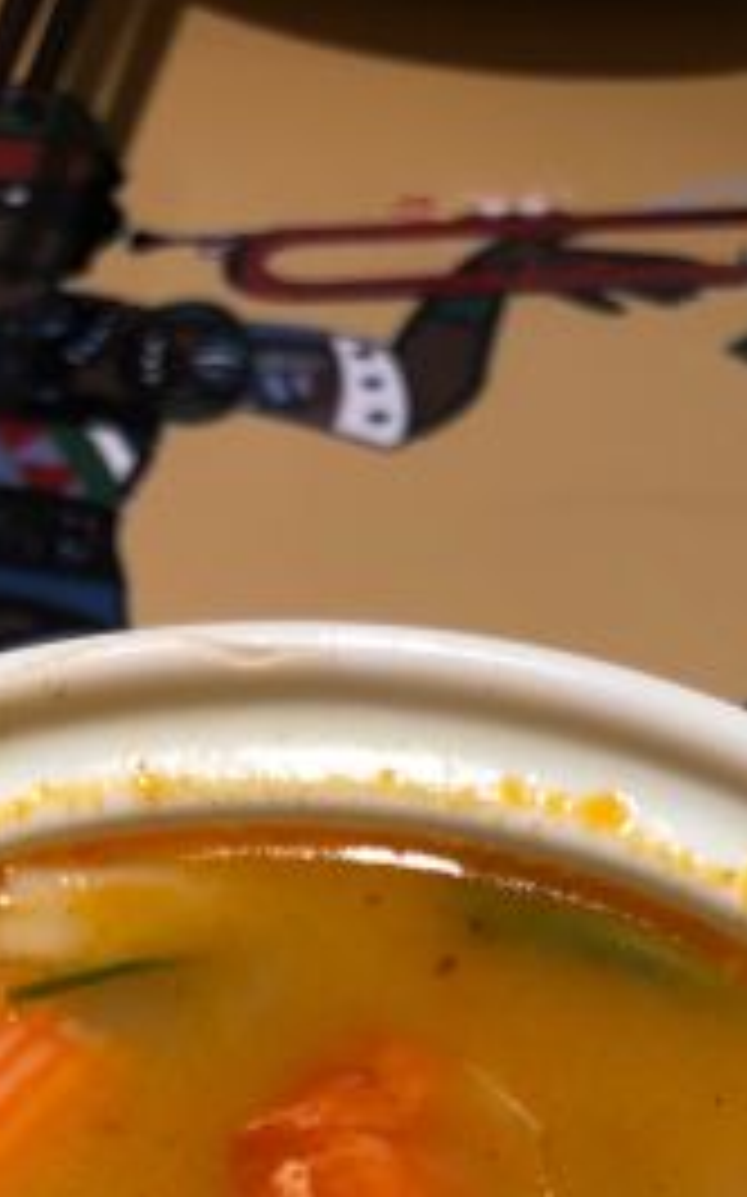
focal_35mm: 78
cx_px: 349
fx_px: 2543
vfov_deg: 23.4
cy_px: 1552
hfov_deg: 16.7
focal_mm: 4
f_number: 1.8
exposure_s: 1/119
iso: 20
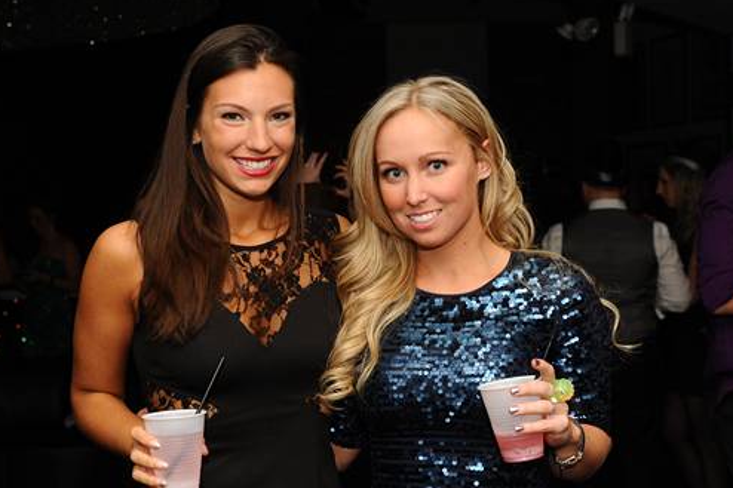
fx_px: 1404
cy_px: 239
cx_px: 352
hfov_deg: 29.2
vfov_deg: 19.7
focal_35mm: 69
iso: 1100
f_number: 8
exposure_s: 1/250
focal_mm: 62
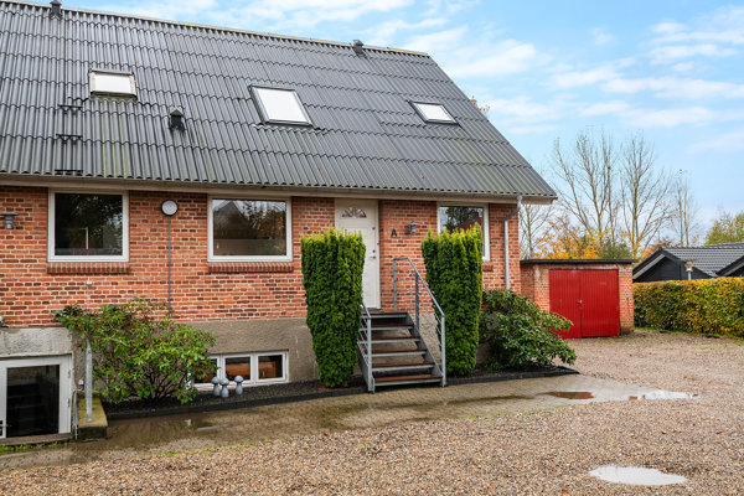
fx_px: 723
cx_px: 372
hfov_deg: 54.4
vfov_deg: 37.9
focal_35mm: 35
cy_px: 248
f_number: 8
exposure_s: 1/160
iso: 1000
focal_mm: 35
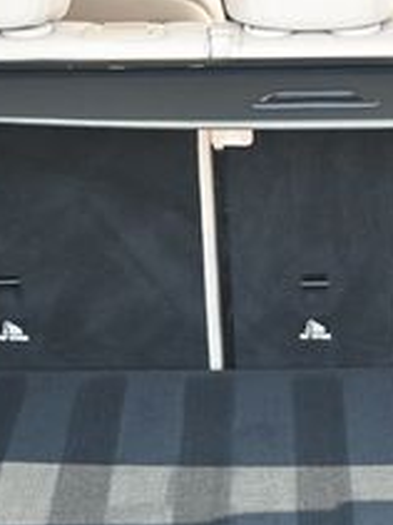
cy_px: 326
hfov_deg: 11.3
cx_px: 323
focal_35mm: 131
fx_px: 1985
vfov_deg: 15.0
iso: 720
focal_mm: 30
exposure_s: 1/125
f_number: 4.8
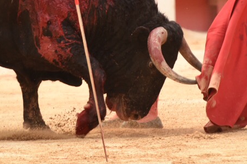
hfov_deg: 2.3
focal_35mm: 900
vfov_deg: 1.5
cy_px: -46
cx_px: 74
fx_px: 6175
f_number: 5.6
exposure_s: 1/1600
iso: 720
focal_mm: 250
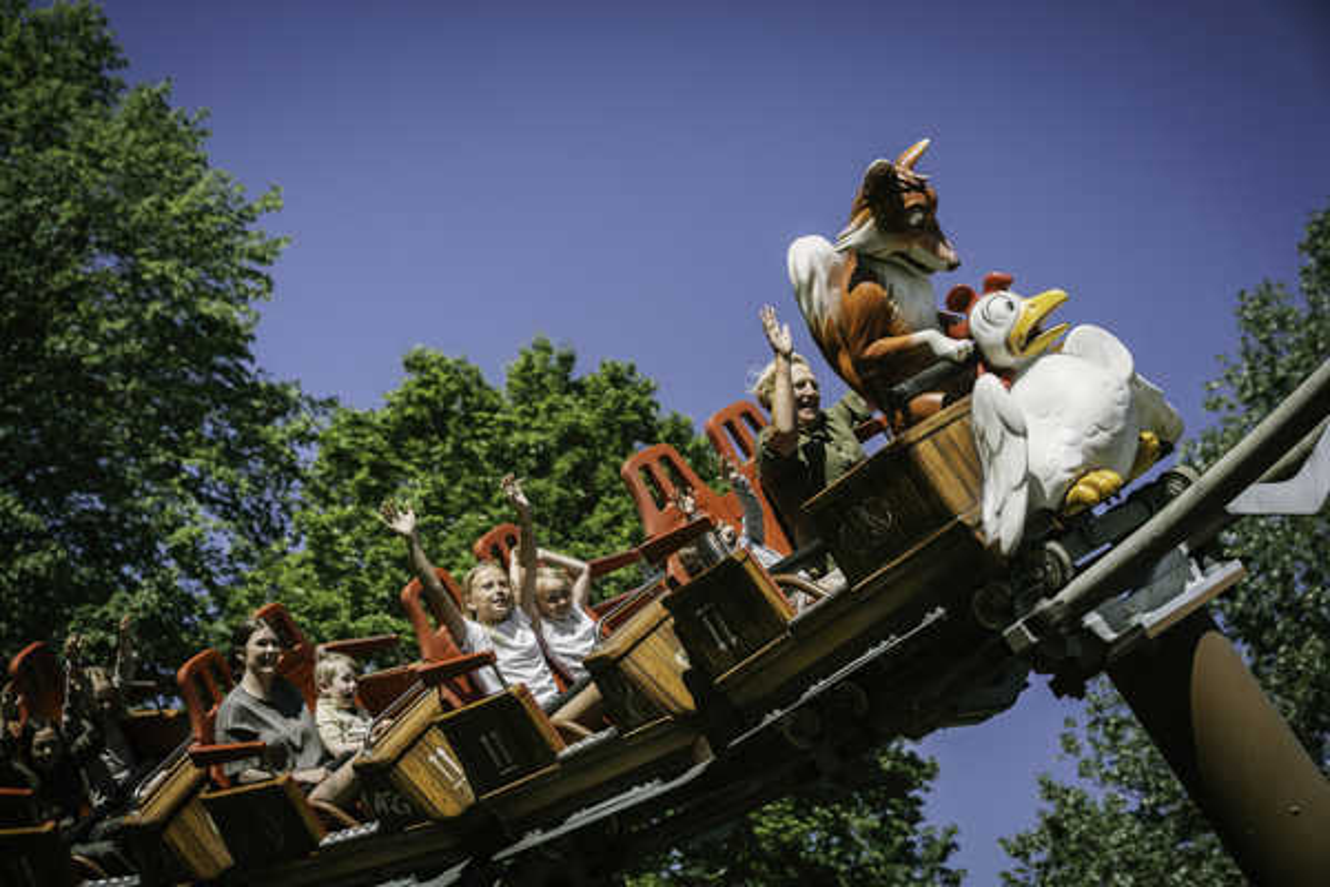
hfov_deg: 32.9
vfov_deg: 22.3
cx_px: 665
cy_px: 444
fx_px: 2253
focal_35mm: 61
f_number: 3.5
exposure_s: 1/1600
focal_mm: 61
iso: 100
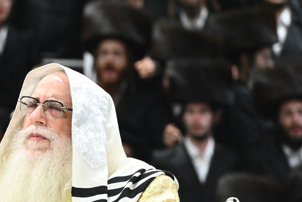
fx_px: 3985
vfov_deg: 2.9
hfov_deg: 4.3
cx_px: -39
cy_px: 164
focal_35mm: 475
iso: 3200
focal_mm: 200
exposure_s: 1/125
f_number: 7.1
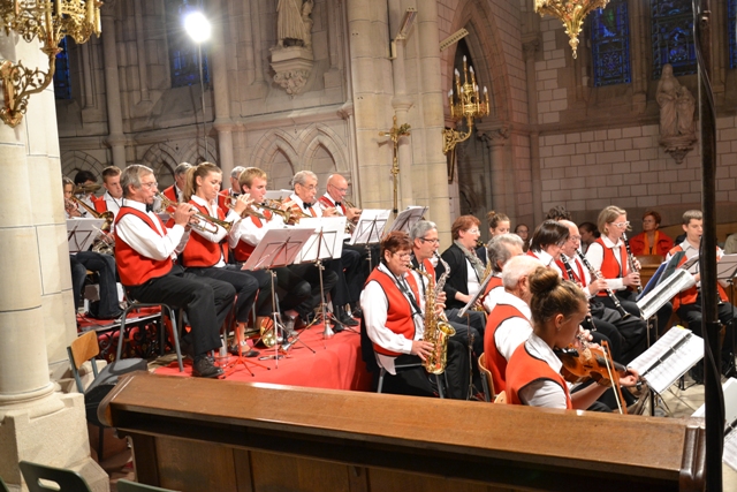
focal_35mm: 33
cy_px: 246
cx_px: 368
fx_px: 676
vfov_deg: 40.0
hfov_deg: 57.2
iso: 640
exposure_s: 1/15
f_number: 3.8
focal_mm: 22
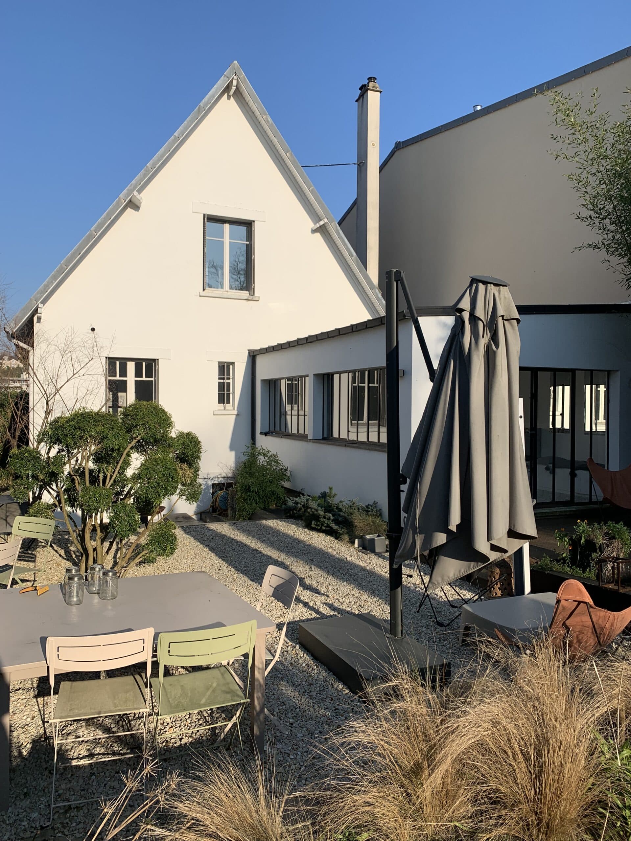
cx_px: 316
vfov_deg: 67.3
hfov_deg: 53.1
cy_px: 420
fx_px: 632
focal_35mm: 26
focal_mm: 4.25
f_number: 1.8
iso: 25
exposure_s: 1/2681
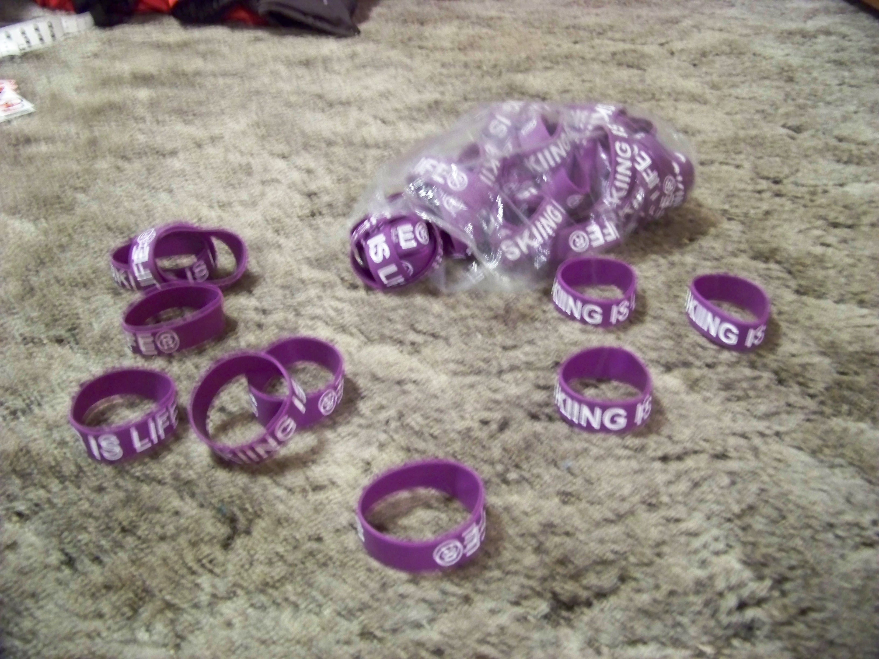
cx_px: 440
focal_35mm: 36
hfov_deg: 51.4
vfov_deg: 39.7
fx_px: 914
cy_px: 330
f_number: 2.8
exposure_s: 1/3.2
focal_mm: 5.85
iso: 400
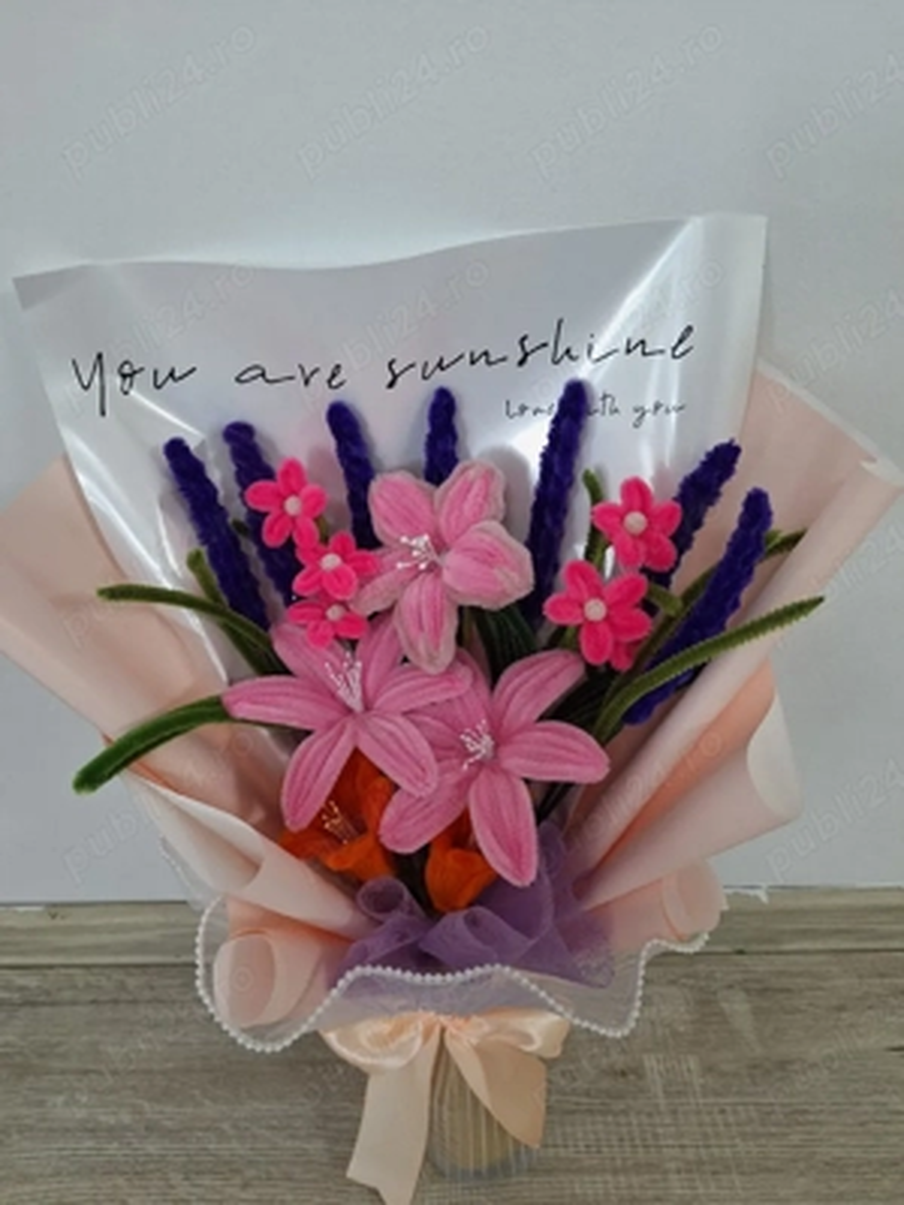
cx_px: 452
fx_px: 801
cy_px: 602
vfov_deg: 73.9
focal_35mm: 23
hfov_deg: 58.9
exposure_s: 1/50
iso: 125
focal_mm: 5.54
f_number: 1.8
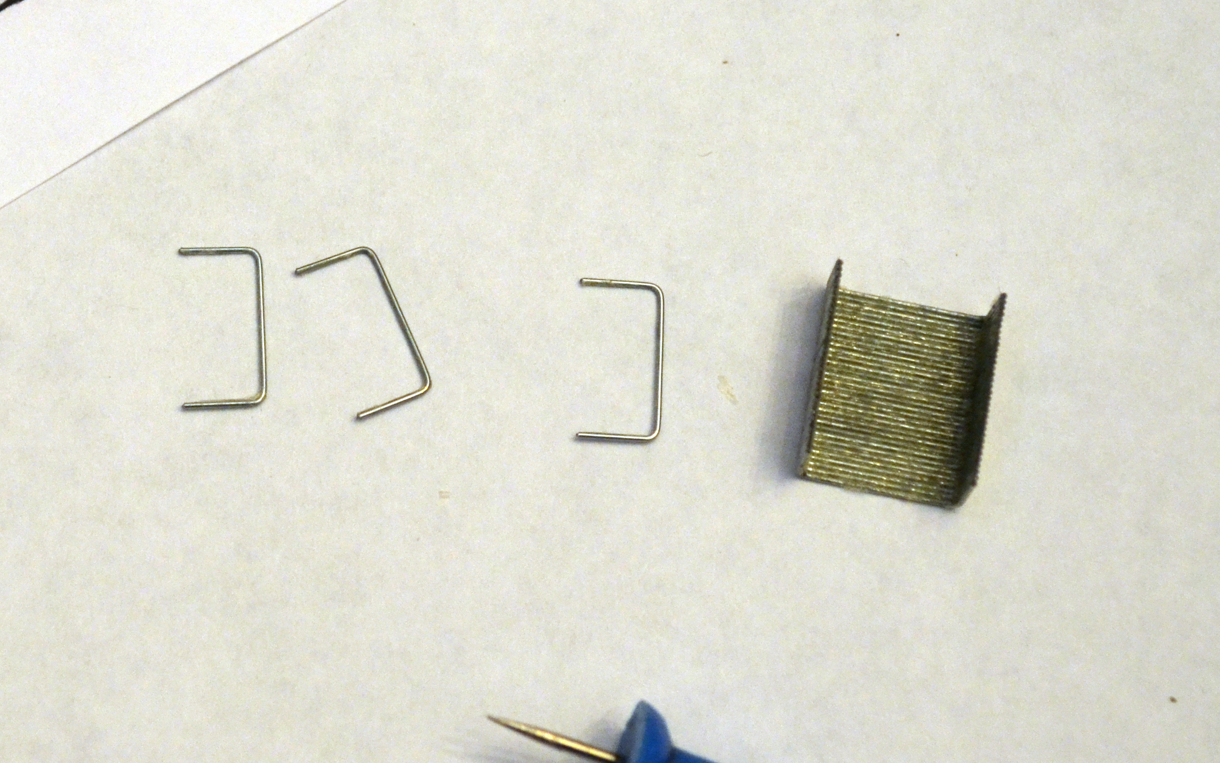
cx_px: 303
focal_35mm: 113
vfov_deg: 11.6
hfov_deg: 18.3
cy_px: 315
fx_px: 3757
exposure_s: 1/40
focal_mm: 38
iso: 800
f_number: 5
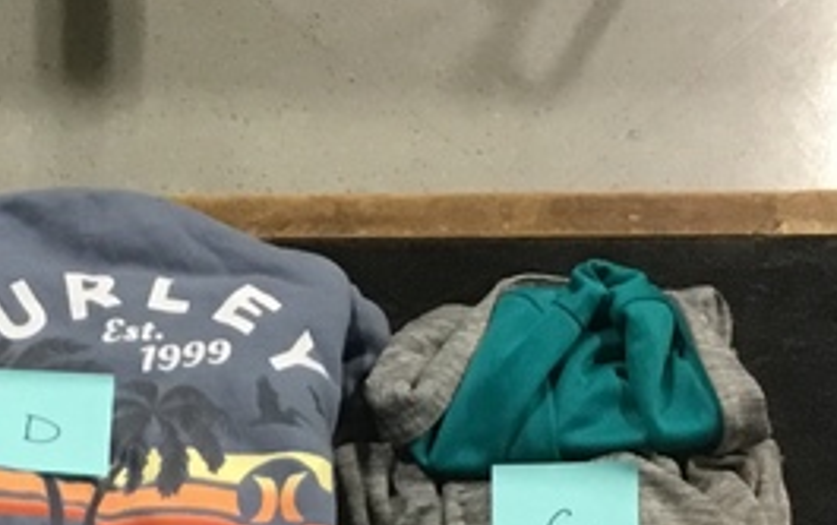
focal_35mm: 127
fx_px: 2899
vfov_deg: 9.8
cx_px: 47
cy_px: 946
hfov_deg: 16.2
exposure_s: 1/30
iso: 125
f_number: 2.4
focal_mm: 3.3
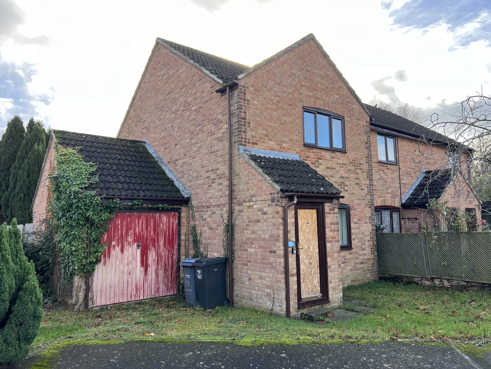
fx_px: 369
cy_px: 184
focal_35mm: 26
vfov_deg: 53.1
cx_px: 246
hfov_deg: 67.3
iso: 50
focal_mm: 5.7
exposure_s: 1/733
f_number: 1.5
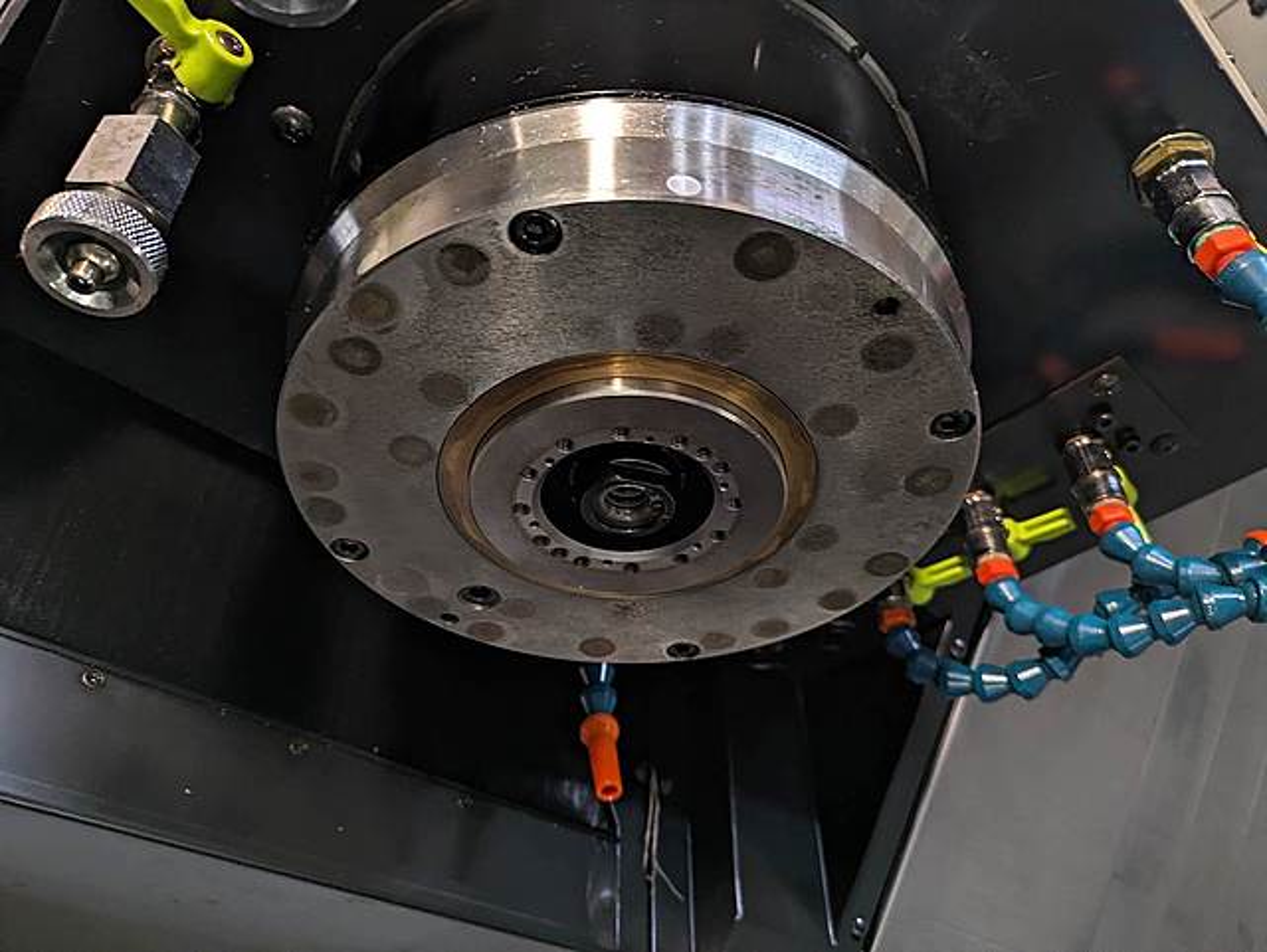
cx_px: 634
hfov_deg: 69.4
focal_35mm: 25
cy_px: 476
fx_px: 916
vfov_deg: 54.9
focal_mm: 5.43
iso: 398
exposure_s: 1/33.3
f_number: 1.89
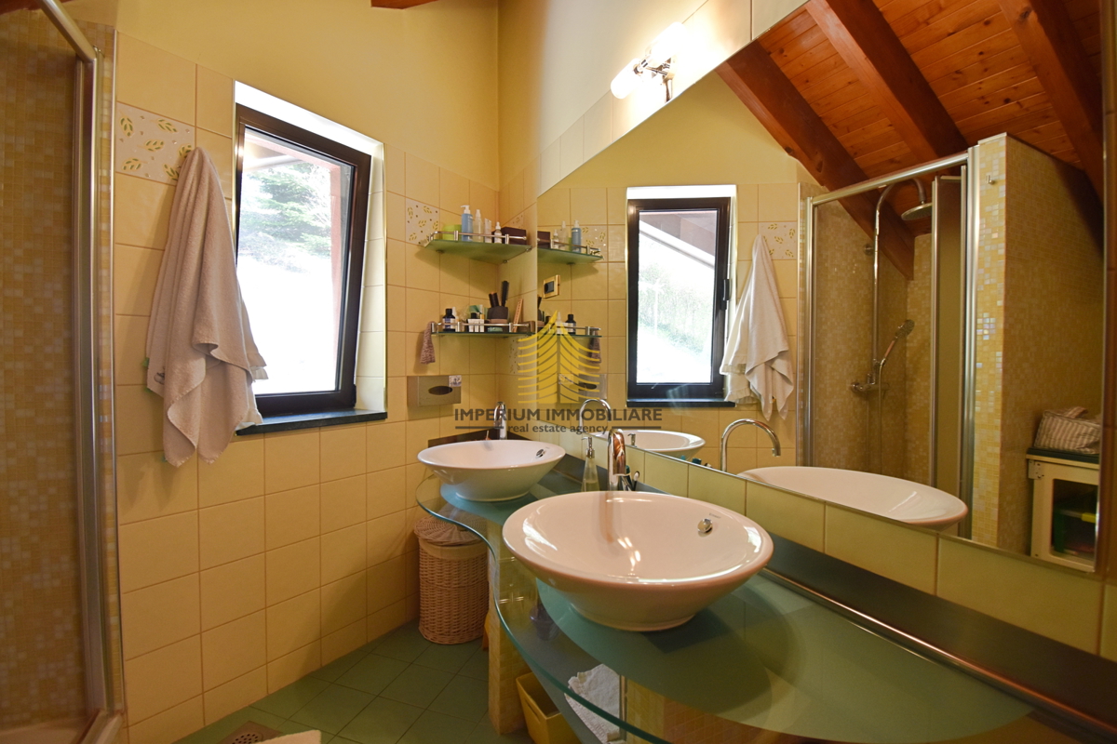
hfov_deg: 100.4
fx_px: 465
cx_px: 558
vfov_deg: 77.3
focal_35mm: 15
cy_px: 372
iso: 400
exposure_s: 1/30
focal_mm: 10
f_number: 4.5
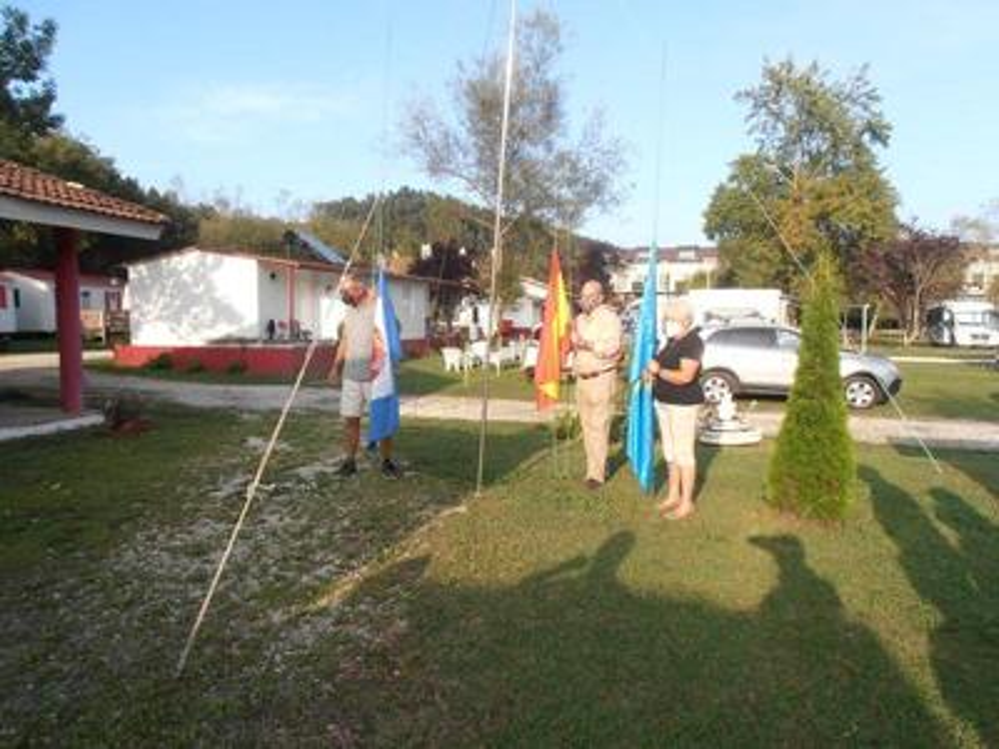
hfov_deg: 71.6
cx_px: 500
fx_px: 693
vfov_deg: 56.8
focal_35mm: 24
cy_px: 374
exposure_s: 1/200
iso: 200
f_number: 7.9
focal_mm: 4.2
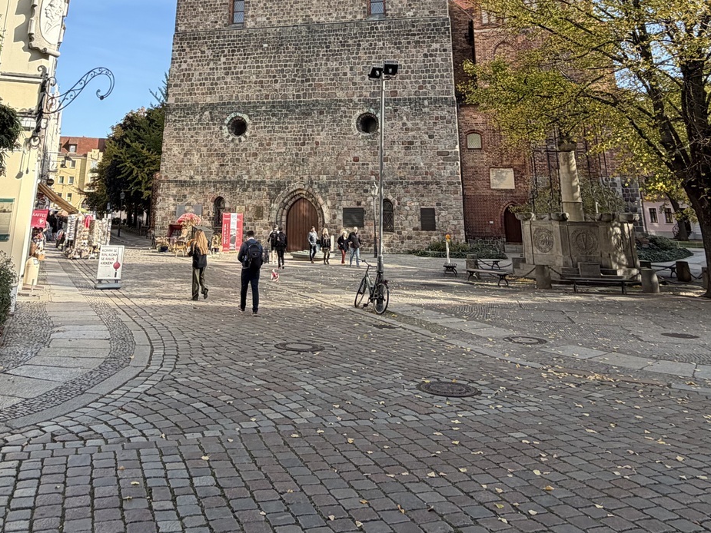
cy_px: 20
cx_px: 300
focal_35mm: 31
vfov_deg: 40.7
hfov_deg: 58.1
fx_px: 637
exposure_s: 1/540
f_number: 2.2
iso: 40
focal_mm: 2.22
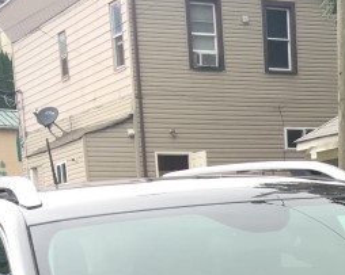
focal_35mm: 114
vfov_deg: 12.2
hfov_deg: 16.6
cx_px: 331
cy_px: 517
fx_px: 1164
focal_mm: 4.15
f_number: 2.2
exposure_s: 1/120
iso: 32
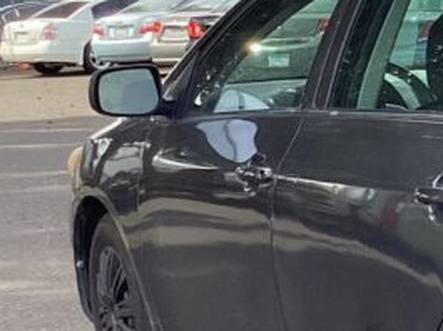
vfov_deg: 12.3
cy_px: 257
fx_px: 1534
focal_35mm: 120
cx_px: 767
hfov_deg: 14.6
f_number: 2.4
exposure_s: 1/324
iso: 25
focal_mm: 3.3
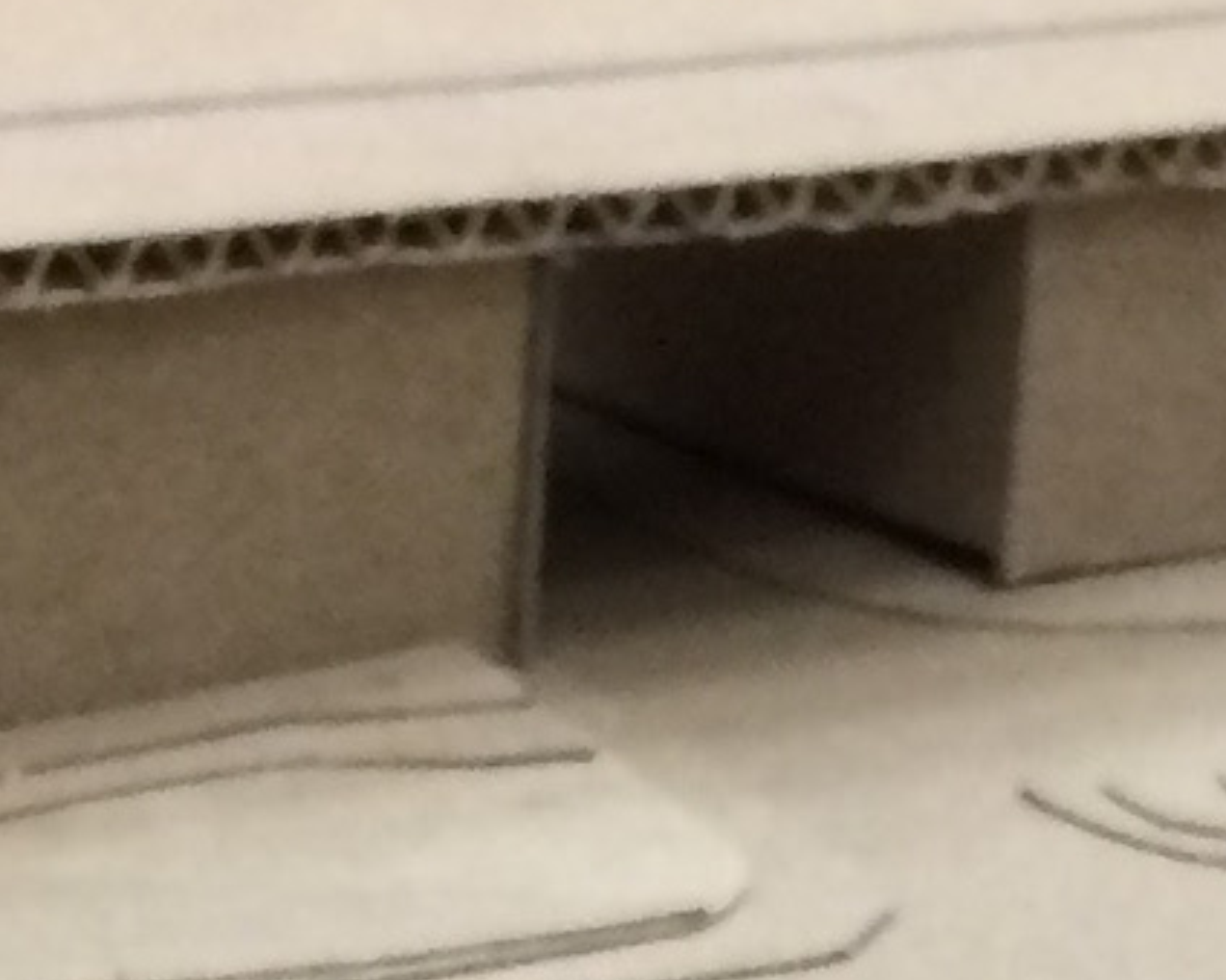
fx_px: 6784
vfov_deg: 7.3
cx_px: 821
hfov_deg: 10.3
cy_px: 2995
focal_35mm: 187
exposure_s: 1/30
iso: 125
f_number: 2.2
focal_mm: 4.15
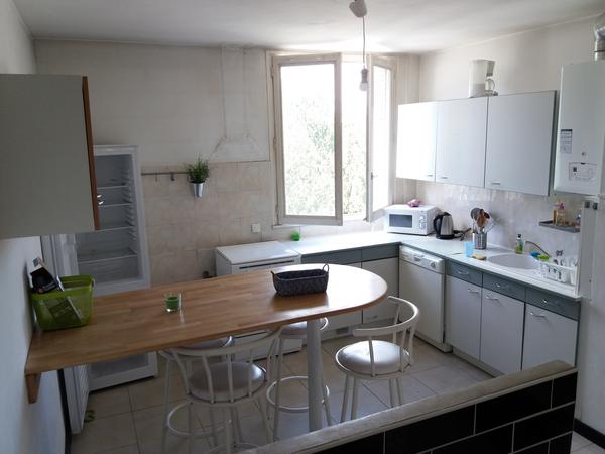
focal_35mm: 28
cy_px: 227
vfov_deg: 49.7
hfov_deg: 63.4
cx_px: 302
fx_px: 489
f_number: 1.9
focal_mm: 3.7
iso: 64
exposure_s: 1/50
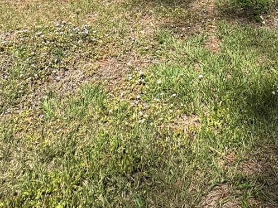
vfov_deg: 23.9
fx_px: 361
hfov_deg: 40.6
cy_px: -120
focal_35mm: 45
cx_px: 216
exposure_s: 1/1395
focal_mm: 2.22
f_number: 2.2
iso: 50
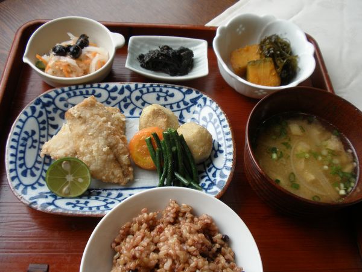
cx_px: 181
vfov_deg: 38.7
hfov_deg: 50.1
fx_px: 387
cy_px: 136
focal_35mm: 37
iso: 64
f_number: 3.5
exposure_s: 1/100
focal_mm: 6.6
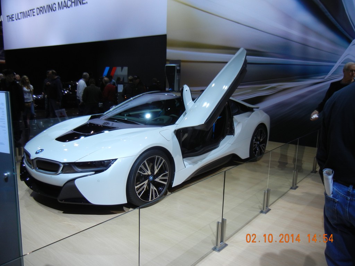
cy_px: 133
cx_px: 178
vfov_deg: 46.8
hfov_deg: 60.0
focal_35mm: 30
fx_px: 308
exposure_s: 1/89
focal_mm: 5.4
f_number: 3.5
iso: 160
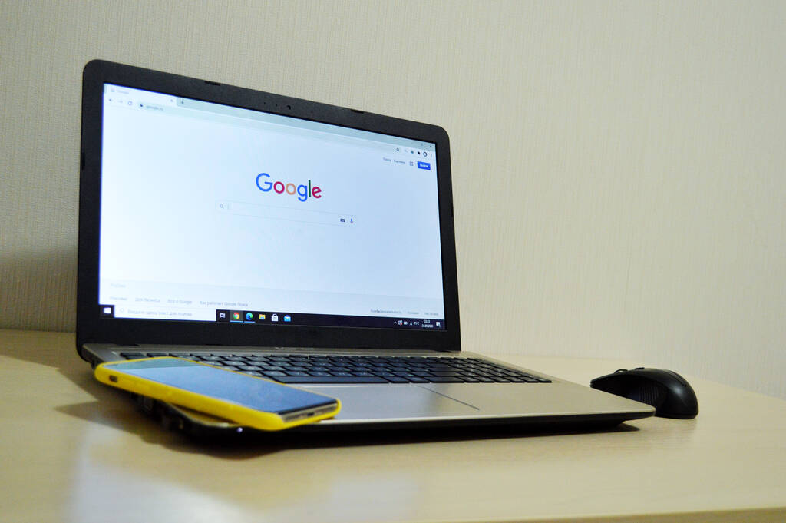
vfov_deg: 31.8
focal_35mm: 42
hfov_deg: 46.4
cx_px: 393
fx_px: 916
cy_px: 262
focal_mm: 28
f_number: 4.5
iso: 1000
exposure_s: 1/60
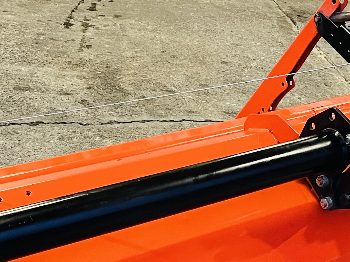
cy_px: 270
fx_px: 880
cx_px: 213
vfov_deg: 16.6
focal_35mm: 87
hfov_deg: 22.5
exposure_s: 1/60
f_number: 1.6
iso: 400
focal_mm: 5.1
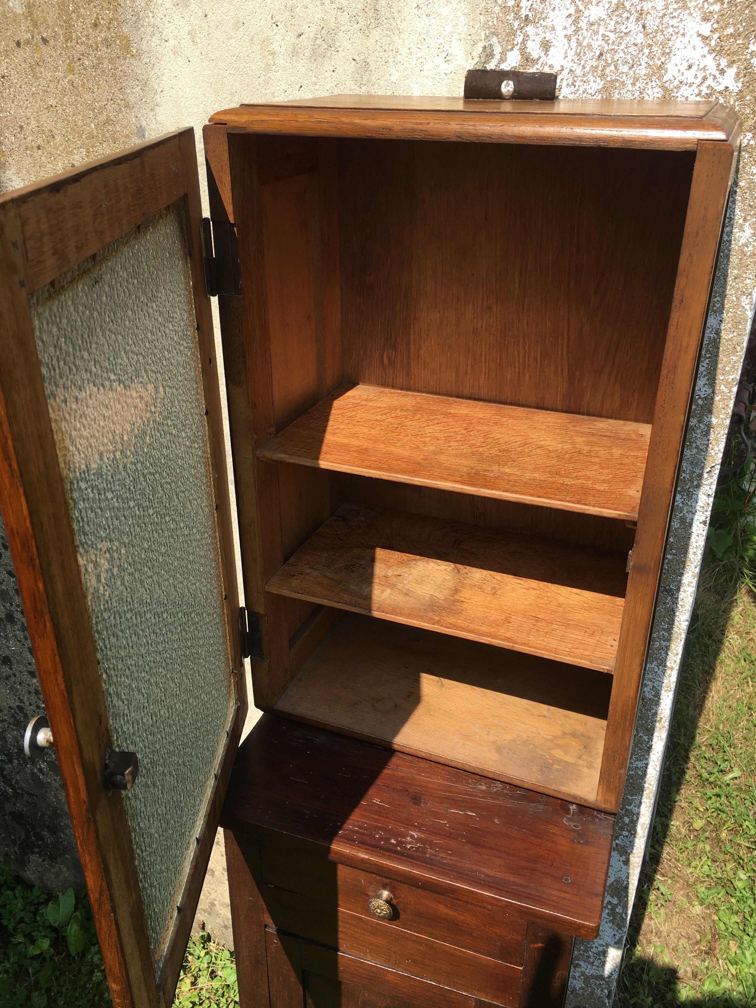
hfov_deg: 48.2
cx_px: 378
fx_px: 844
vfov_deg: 61.7
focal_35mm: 29
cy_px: 504
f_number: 2.2
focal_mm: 4.15
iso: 25
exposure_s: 1/962
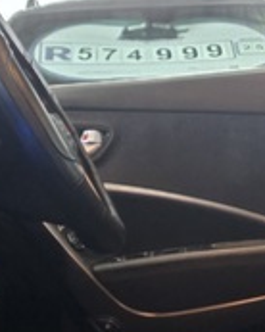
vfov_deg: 14.3
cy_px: 303
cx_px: 186
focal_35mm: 133
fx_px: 1306
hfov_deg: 11.6
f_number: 1.7
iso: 1600
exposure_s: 1/50
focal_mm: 6.25
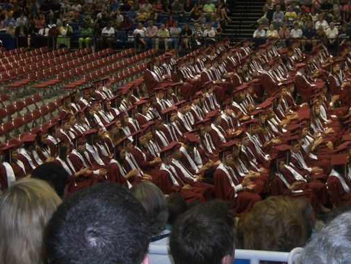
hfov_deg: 24.6
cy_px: 113
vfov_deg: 18.7
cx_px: 222
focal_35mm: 79
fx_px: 801
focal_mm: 11
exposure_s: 1/100
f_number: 4.1
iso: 250
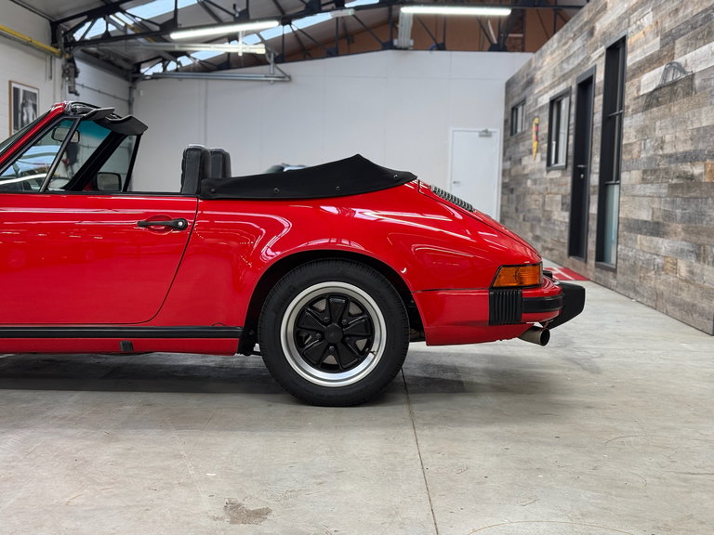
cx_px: 357
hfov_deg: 39.7
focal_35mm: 48
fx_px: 990
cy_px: 268
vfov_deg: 30.3
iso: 100
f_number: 1.78
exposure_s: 1/50
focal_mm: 6.76
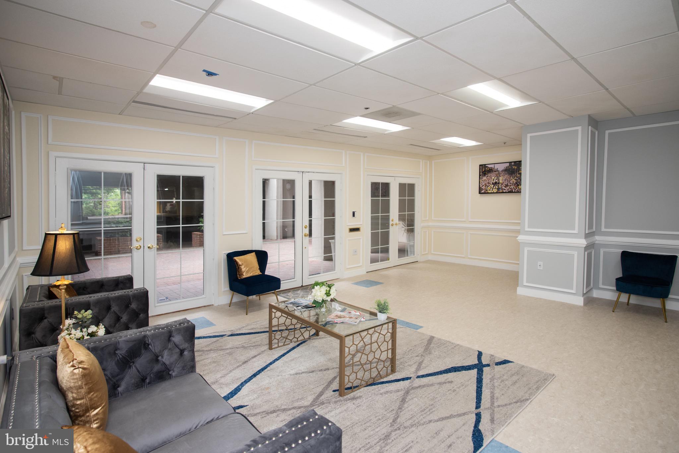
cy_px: 226
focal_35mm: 19
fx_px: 358
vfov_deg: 64.6
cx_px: 340
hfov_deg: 86.9
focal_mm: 19
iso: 500
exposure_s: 1/160
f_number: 5.6
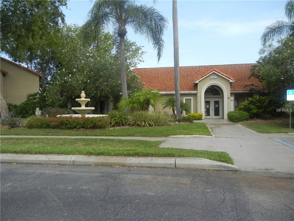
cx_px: 147
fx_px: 255
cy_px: 110
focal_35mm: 30
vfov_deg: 46.8
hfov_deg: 60.0
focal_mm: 5.4
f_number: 3.5
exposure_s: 1/728
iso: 160
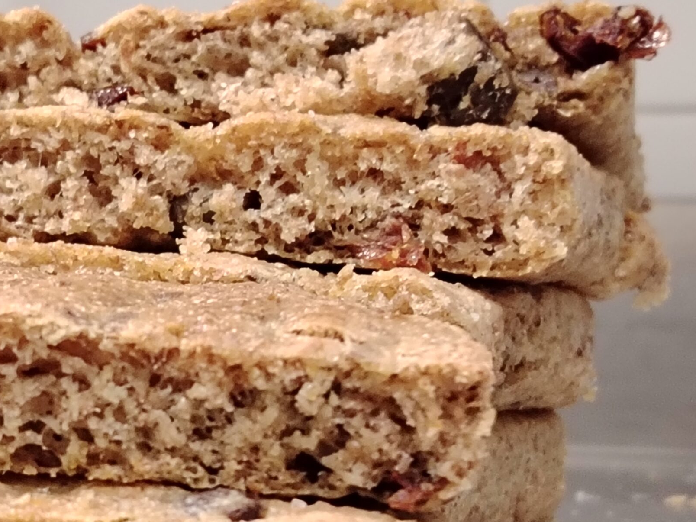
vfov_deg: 13.1
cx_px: 245
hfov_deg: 17.4
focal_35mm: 113
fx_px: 2272
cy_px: 353
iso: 1181
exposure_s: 1/33.3
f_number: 1.75
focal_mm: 5.25
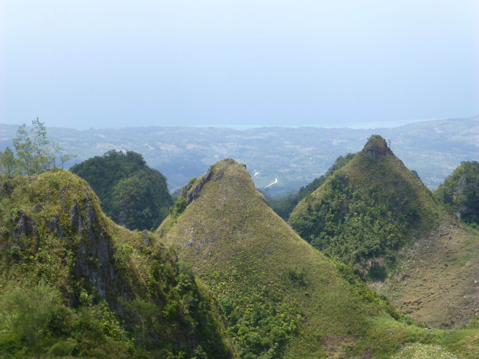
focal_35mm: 79
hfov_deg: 24.7
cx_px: 240
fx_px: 1093
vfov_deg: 18.7
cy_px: 180
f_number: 5.1
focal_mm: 14.2
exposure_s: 1/400
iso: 100
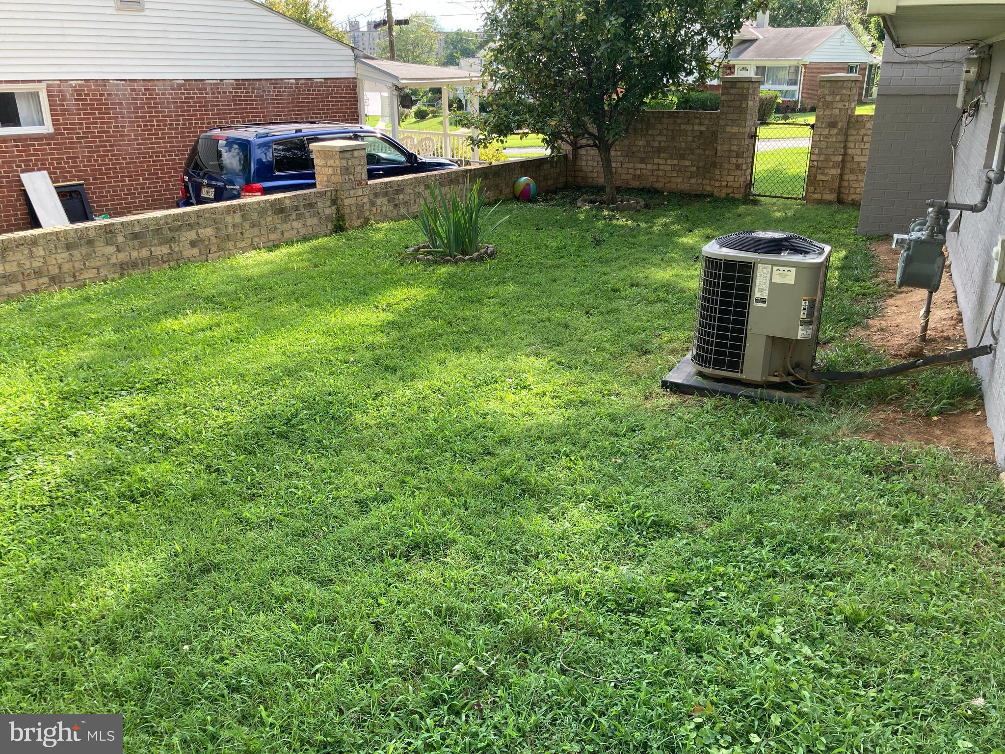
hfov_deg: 63.4
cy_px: 377
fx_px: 813
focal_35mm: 28
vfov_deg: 49.7
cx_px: 502
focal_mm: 3.99
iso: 20
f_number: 1.8
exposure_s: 1/284
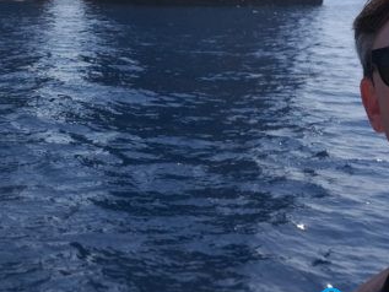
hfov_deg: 29.7
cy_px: 9
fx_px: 708
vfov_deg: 22.5
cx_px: 58
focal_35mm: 63
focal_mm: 3.93
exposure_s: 1/1973
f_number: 1.7
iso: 40
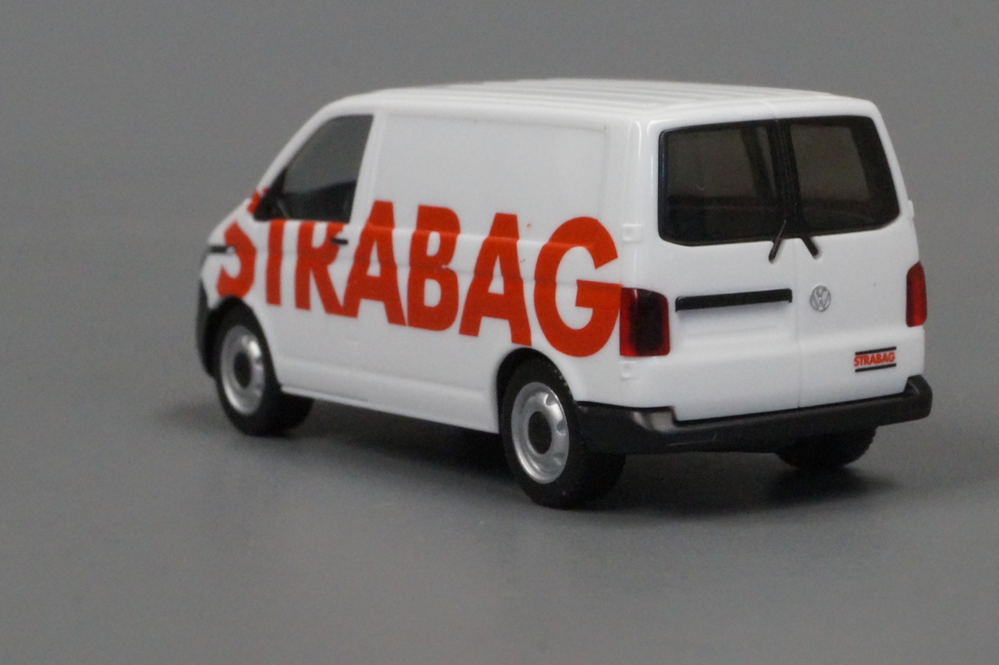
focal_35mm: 134
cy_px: 175
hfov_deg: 15.3
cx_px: 684
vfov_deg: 10.2
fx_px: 3712
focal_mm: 55
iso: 3200
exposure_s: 1/25
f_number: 22
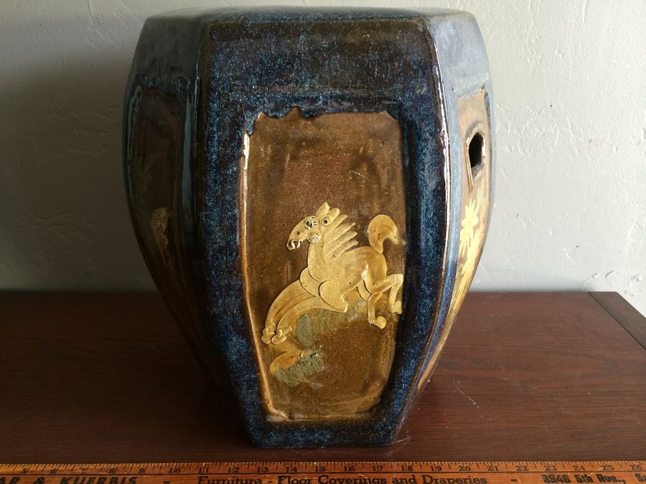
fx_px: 560
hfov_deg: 60.0
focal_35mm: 30
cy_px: 242
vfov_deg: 46.8
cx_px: 323
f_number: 2.2
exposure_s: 1/30
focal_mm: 4.12
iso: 80
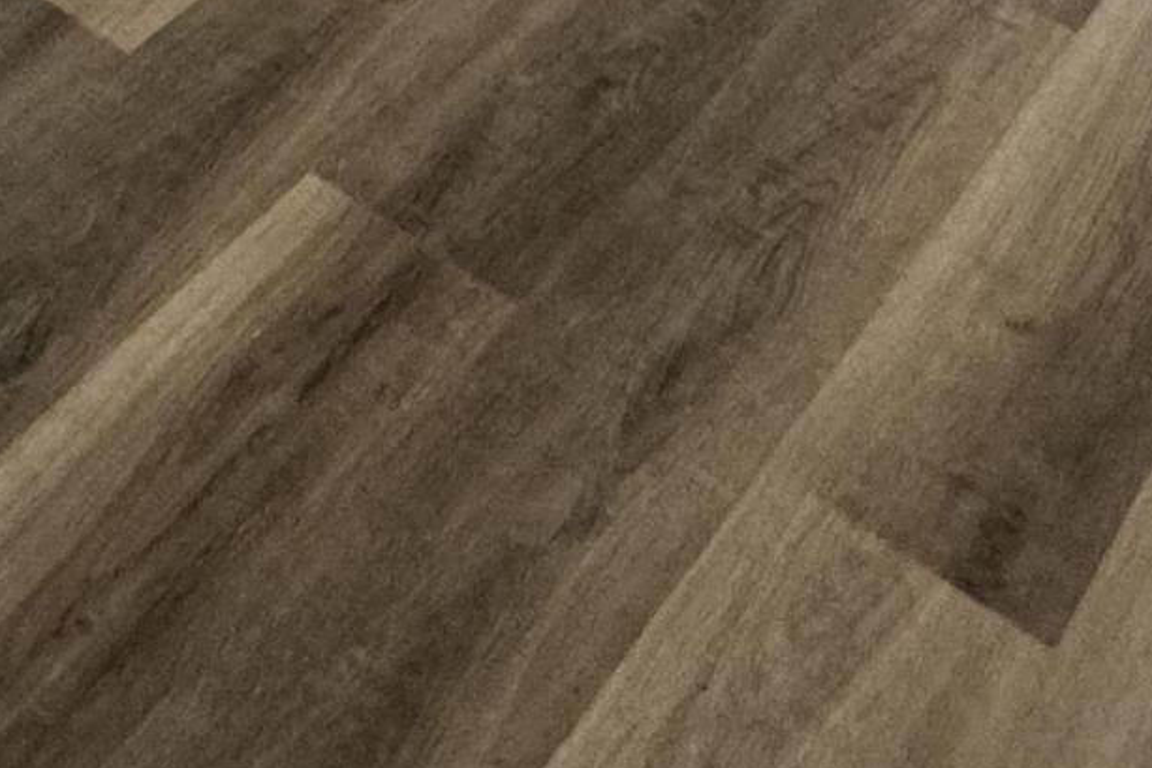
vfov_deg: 12.7
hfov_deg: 27.1
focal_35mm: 73
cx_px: 203
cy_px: -1251
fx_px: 2336
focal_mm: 2.22
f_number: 2.2
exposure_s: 1/60
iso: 200
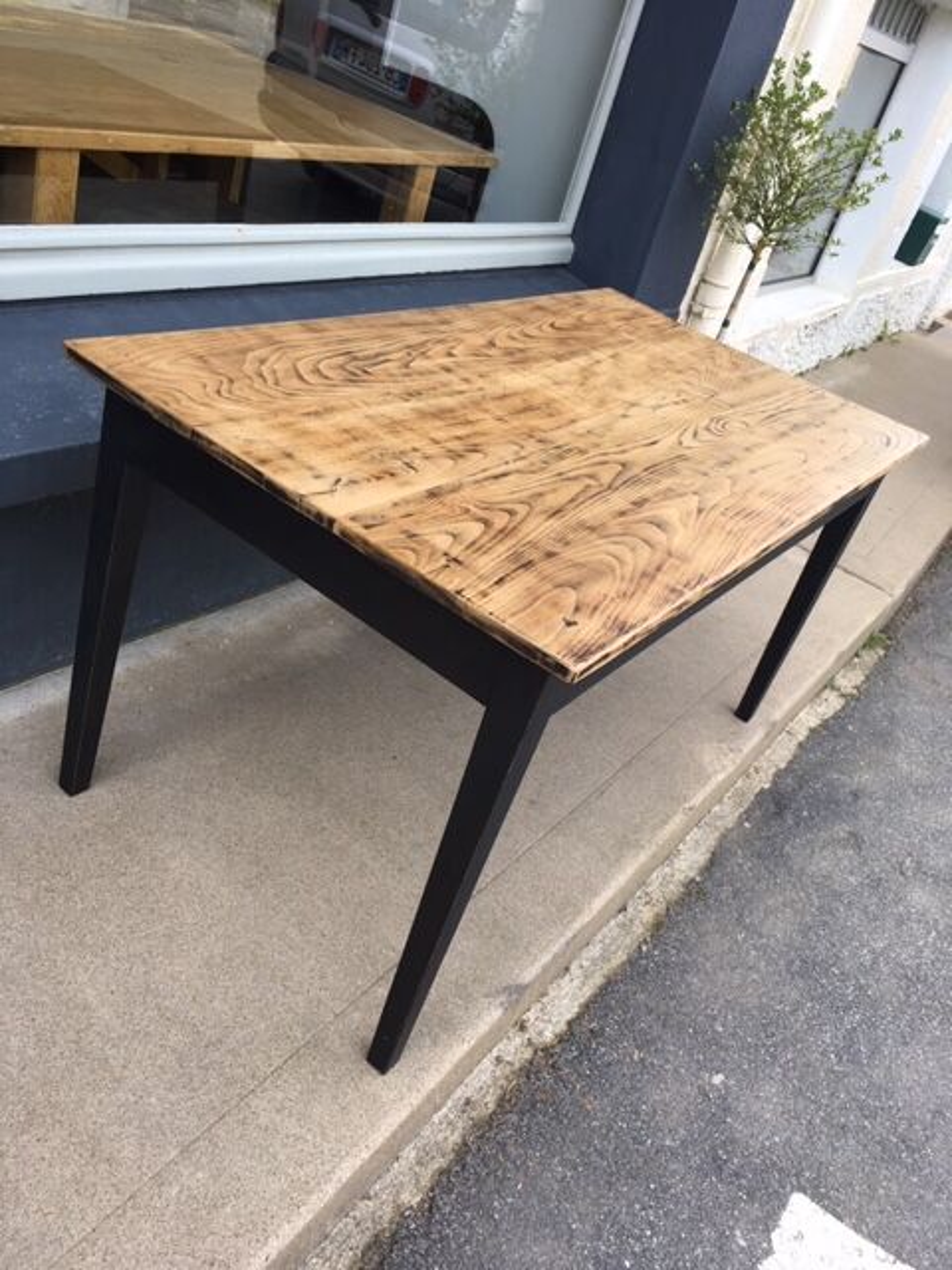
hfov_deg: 48.2
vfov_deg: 61.7
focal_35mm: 29
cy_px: 635
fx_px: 1063
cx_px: 476
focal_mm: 4.15
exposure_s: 1/238
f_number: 2.2
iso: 25
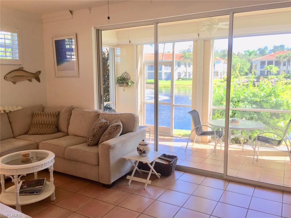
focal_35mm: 29
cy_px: 109
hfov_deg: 61.7
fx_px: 244
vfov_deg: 48.2
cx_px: 146
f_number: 2.2
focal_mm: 4.15
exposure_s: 1/120
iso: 50
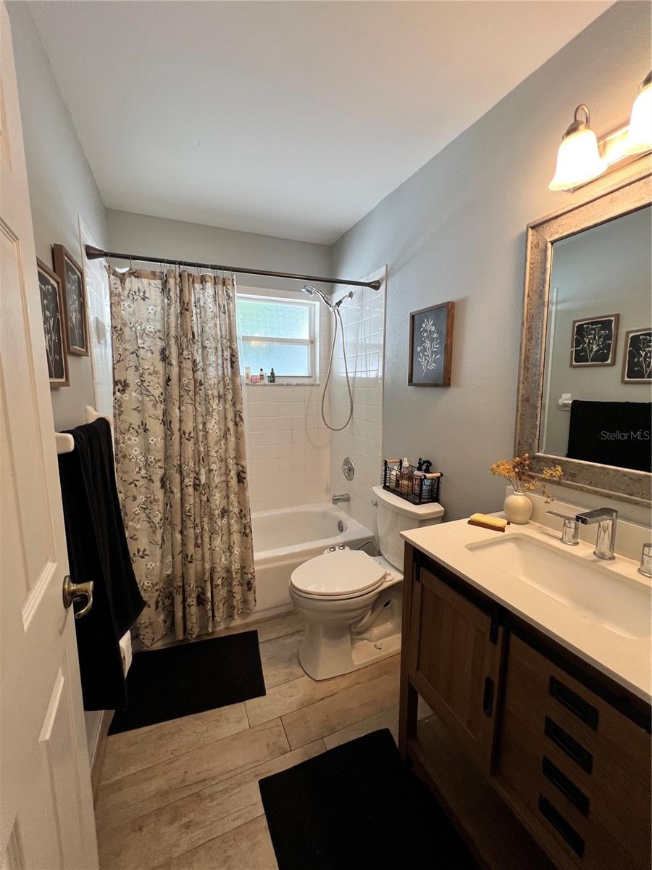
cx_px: 326
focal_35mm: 13
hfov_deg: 89.9
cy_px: 435
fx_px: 326
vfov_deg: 106.2
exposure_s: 1/60
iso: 125
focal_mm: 1.57
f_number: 1.8
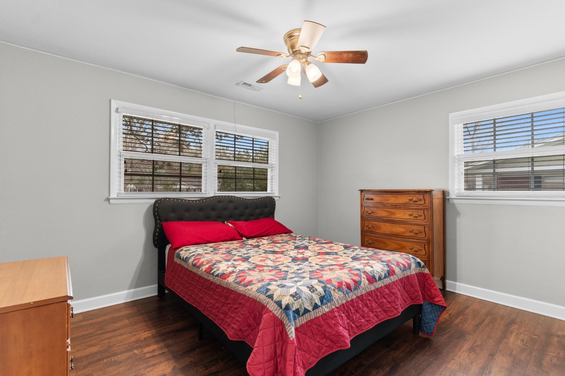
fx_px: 251
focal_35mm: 16
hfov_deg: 96.7
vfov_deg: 73.7
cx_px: 282
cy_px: 188
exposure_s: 1/1.25
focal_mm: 11
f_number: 4.8
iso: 100
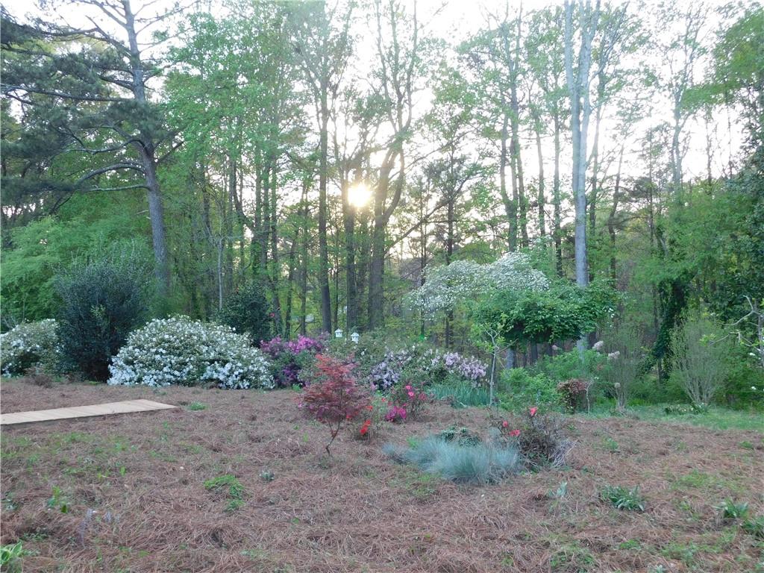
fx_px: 662
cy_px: 286
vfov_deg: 46.8
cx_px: 382
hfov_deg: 60.0
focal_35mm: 30
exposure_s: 1/60
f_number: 3.2
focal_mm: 5.3
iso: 125
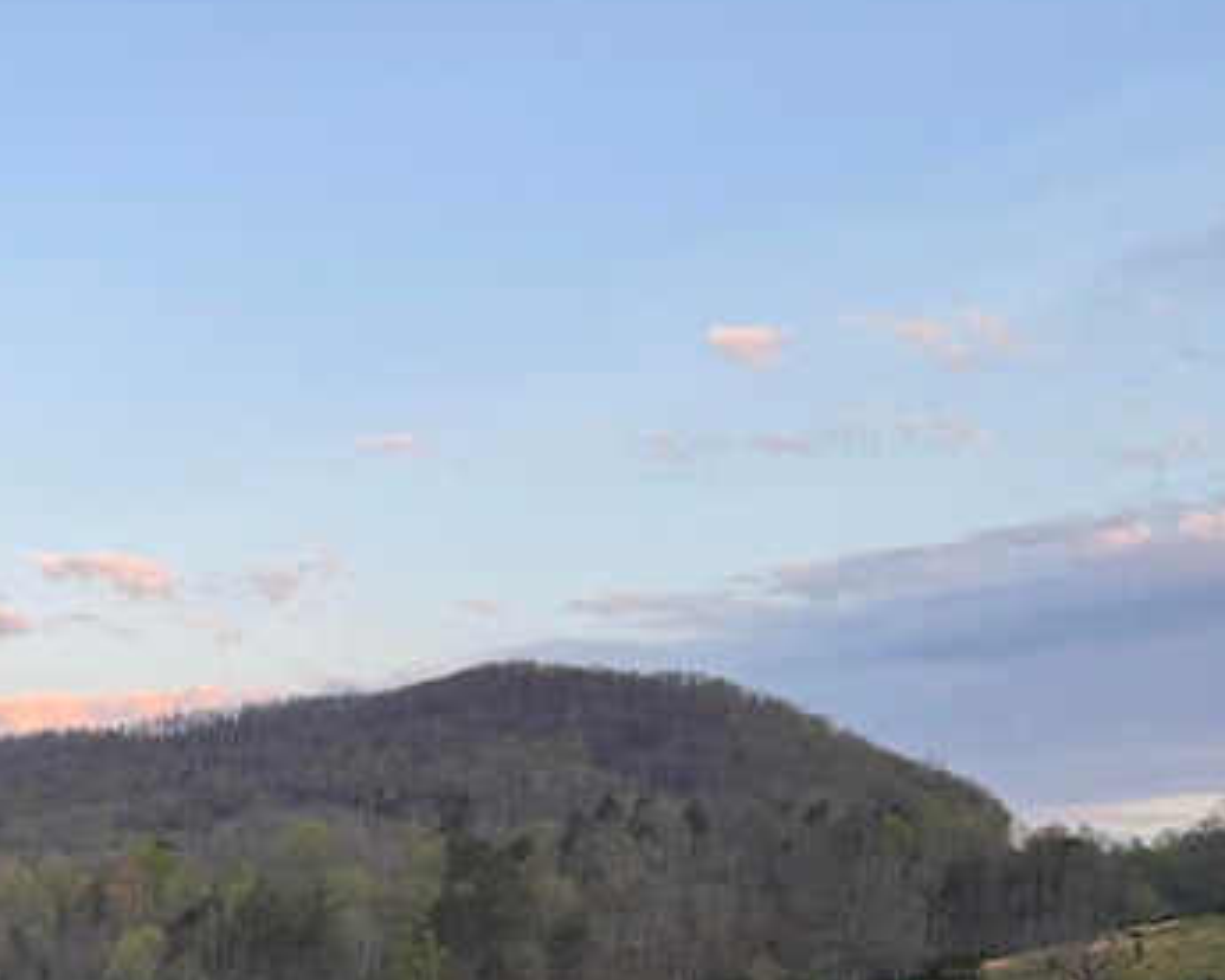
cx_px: -119
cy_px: 1026
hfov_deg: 29.3
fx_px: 2103
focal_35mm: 58
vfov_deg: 24.8
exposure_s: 1/293
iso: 80
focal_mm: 6.76
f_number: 1.78
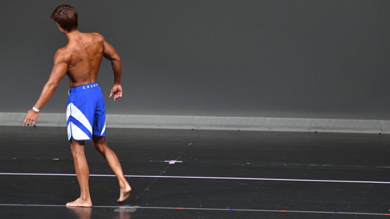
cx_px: 195
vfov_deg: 3.7
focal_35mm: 331
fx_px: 3422
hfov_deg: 6.5
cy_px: 94
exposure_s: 1/400
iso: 4000
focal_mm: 210
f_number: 5.6
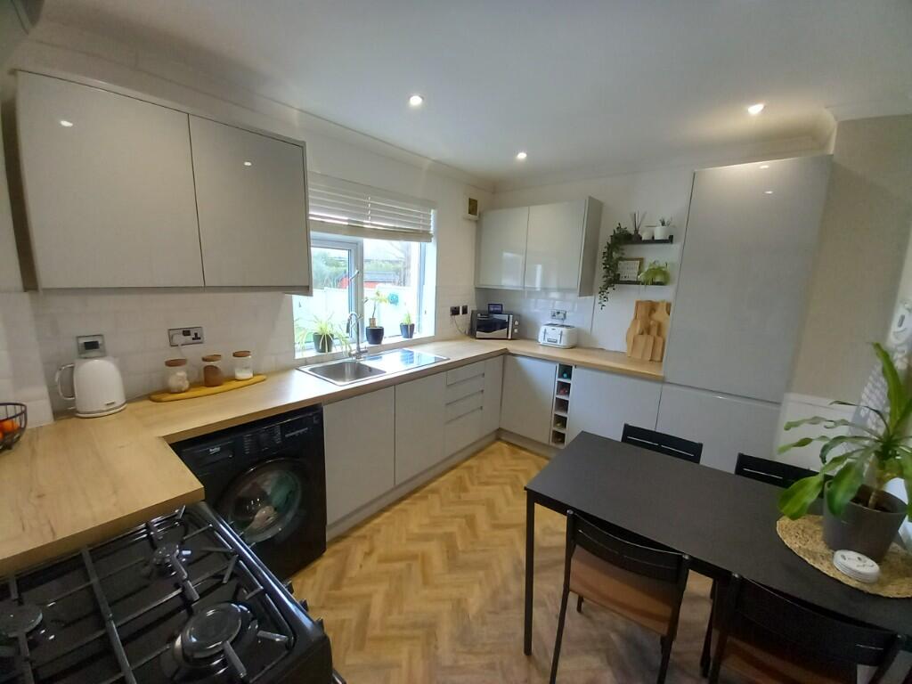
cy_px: 342
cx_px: 456
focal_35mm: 13
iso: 160
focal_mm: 1.13
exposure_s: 1/33
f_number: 2.2
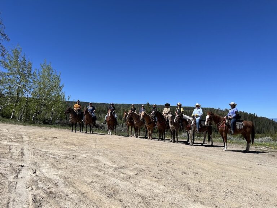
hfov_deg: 67.3
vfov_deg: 53.1
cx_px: 138
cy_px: 104
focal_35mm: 26
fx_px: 208
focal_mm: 5.1
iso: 50
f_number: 1.6
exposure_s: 1/4310
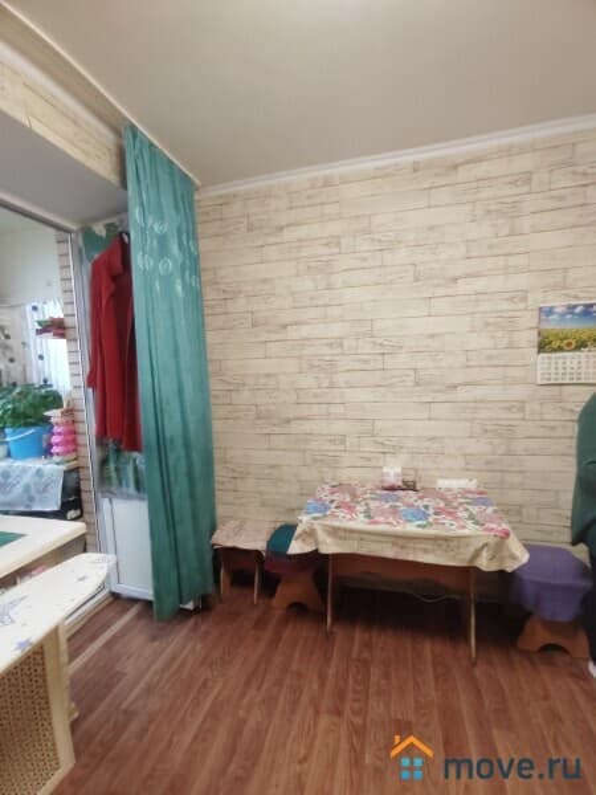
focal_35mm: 16
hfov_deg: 78.1
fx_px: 367
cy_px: 398
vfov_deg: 94.5
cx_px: 298
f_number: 2.2
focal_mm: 1.68
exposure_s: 1/25
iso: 404
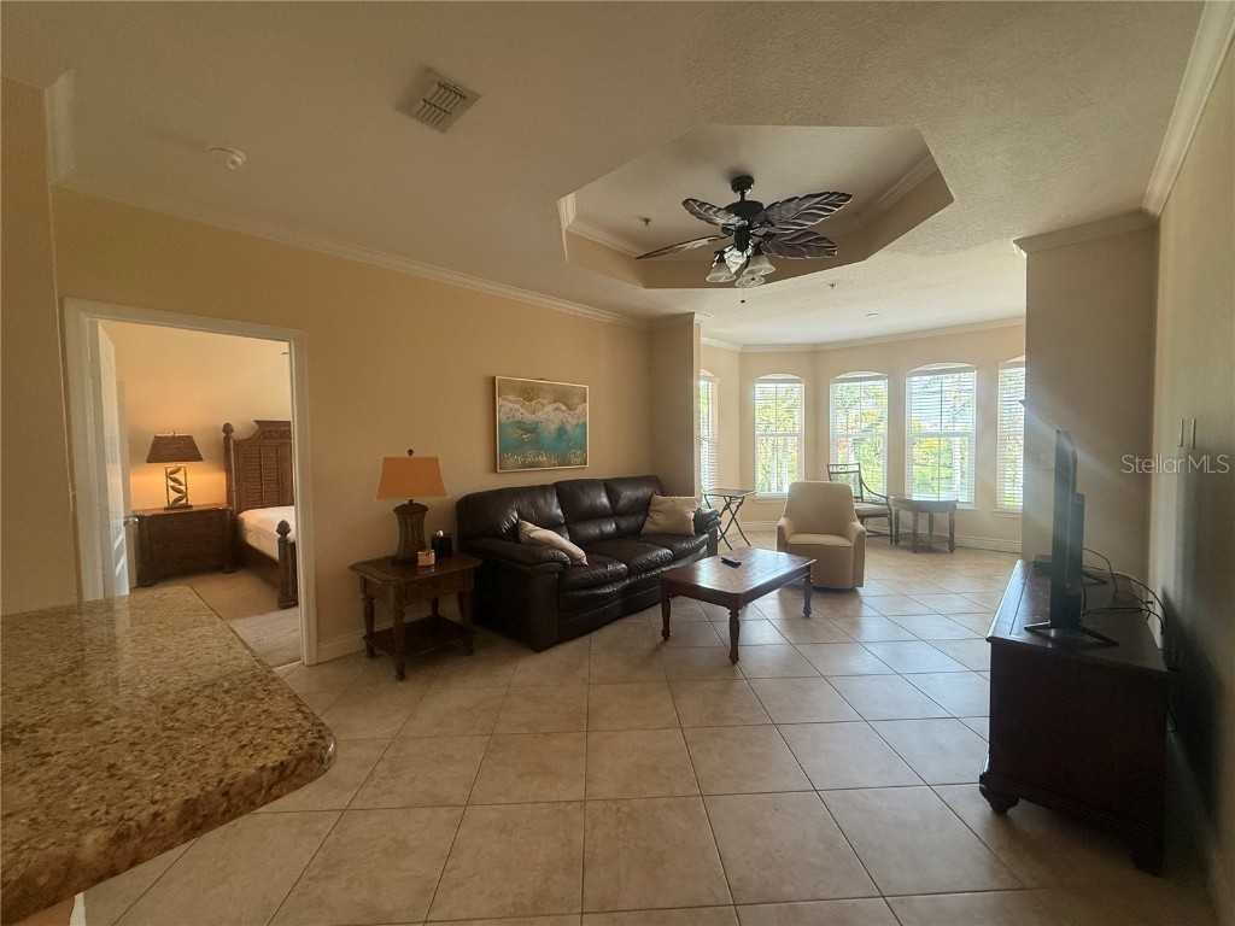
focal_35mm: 14
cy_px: 463
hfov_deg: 102.1
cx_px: 618
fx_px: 499
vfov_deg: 85.7
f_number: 2.2
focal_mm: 2.22
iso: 320
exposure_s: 1/120
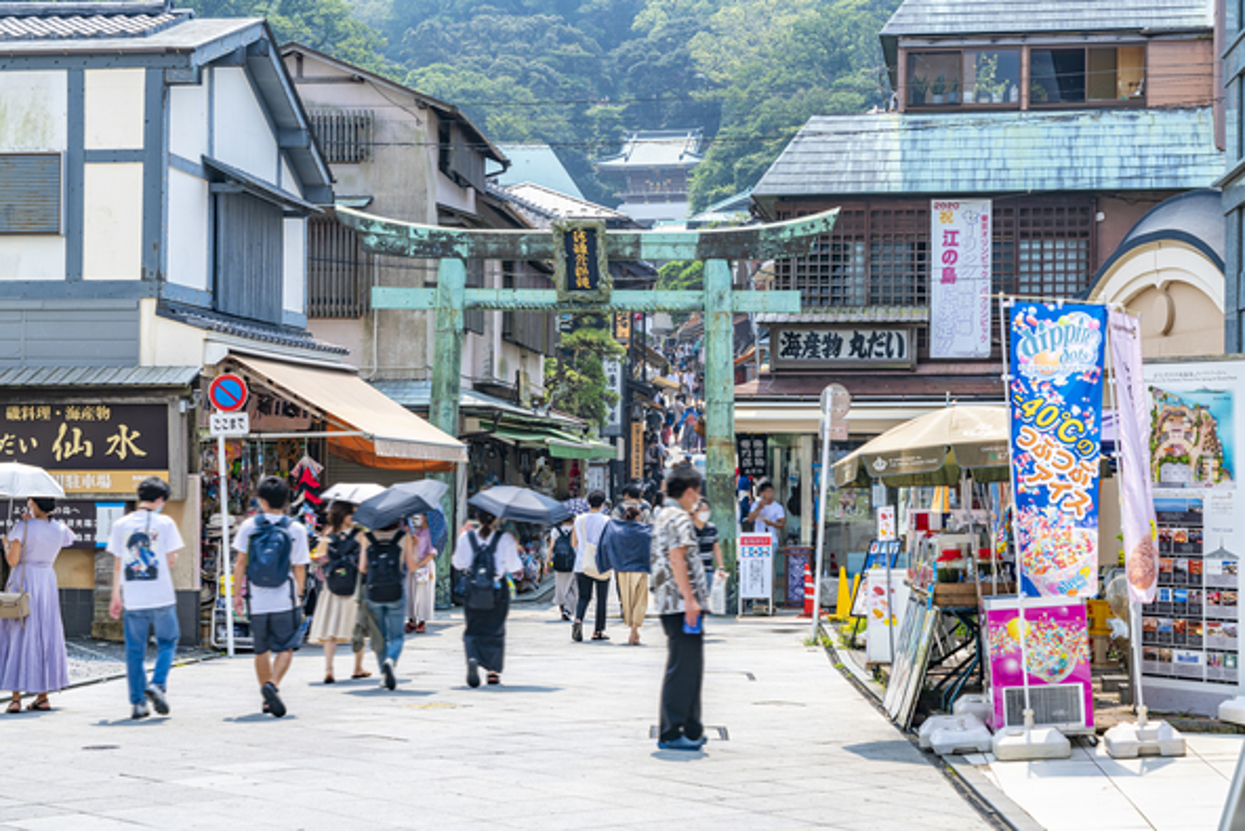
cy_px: 416
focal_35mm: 62
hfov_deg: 32.4
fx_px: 2145
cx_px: 622
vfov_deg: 21.9
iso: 100
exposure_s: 1/160
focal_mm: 62
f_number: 8
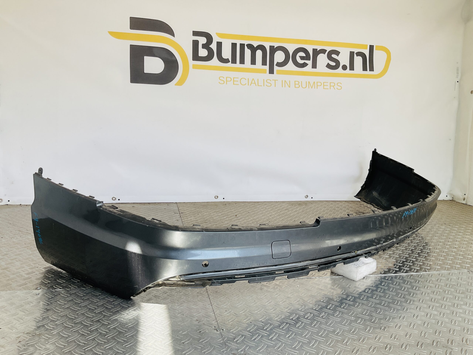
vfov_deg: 48.2
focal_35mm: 29
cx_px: 236
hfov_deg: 61.7
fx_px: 396
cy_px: 178
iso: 16
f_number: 1.8
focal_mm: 3
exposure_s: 1/198
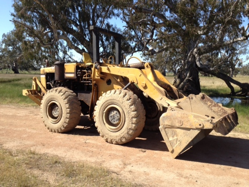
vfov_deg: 40.7
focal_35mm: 35
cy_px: 94
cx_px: 124
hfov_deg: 52.6
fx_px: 252
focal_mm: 4.28
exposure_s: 1/849
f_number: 2.4
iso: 64
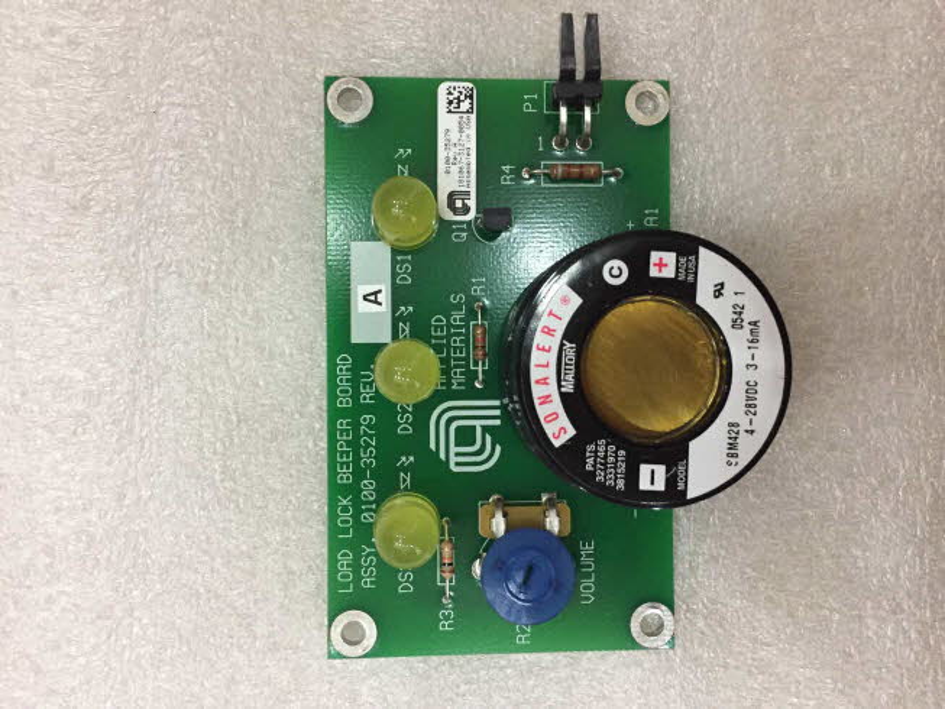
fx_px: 792
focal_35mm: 29
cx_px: 472
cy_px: 354
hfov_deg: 61.7
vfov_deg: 48.2
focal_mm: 4.15
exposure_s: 1/30
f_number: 2.2
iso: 250
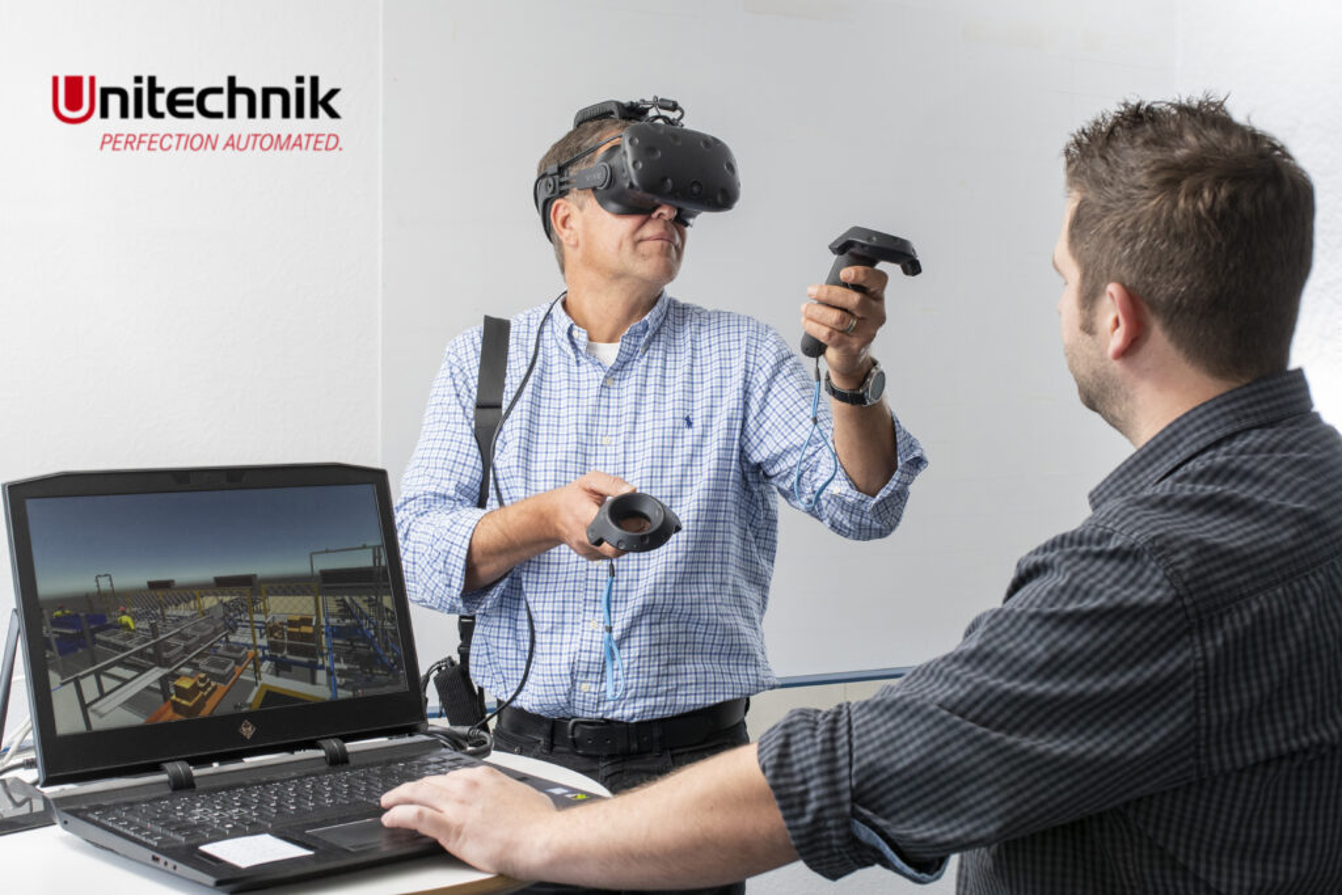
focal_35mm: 52
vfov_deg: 25.8
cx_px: 671
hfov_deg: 37.8
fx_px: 1957
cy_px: 448
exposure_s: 1/80
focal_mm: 35
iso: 400
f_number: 8
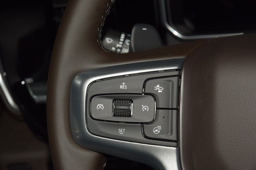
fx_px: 747
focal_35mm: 105
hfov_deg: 19.5
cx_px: 128
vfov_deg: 13.0
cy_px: 85
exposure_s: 1/125
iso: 100
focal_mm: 70
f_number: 8
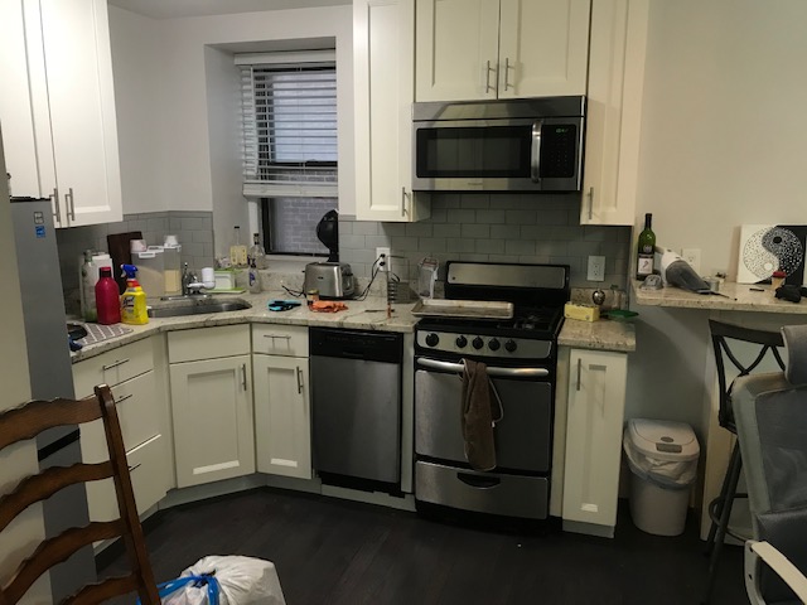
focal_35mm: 28
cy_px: 302
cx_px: 404
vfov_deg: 49.7
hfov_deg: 63.4
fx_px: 653
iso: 40
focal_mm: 3.99
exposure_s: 1/17
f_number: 1.8
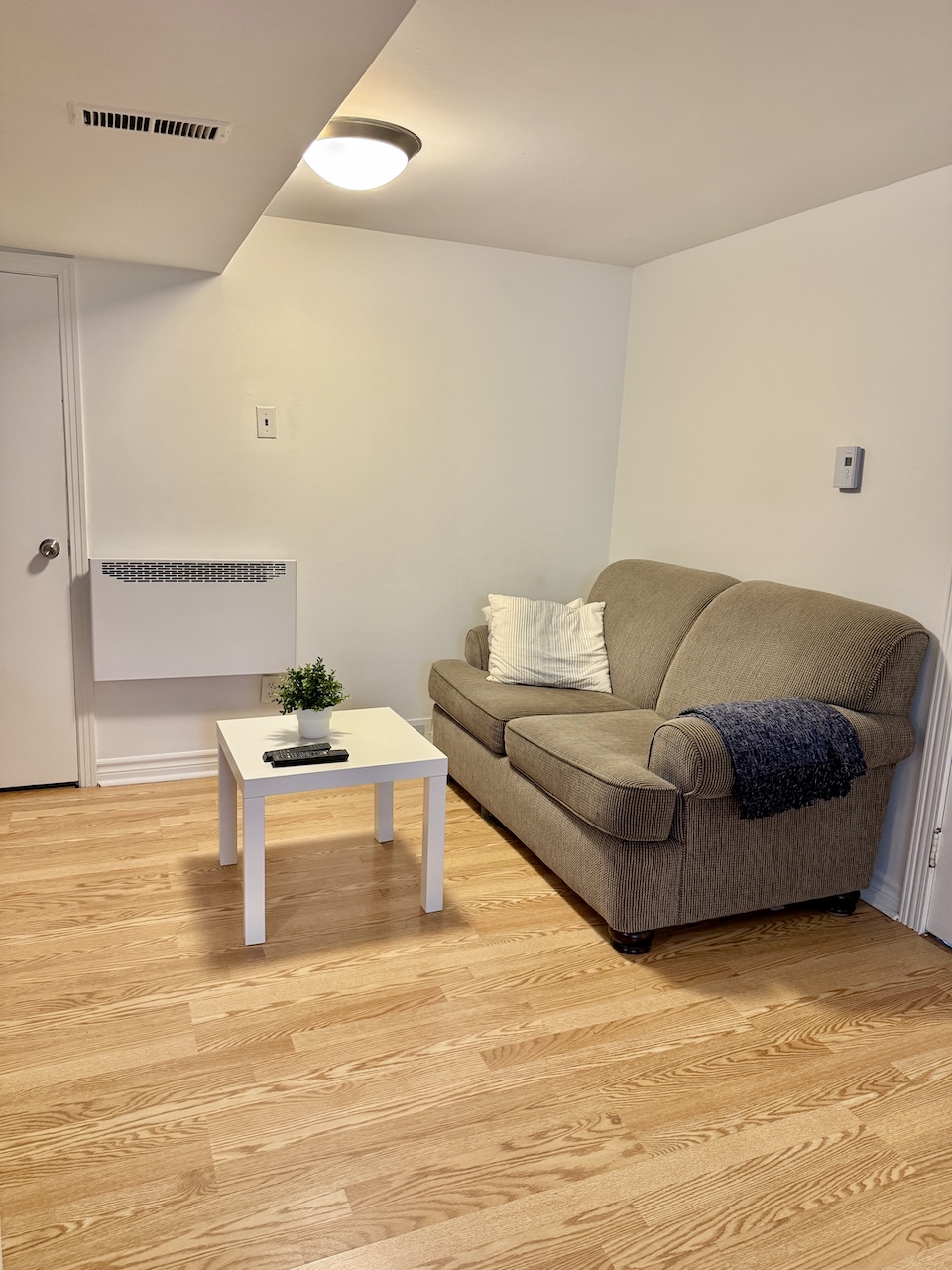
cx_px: 476
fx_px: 880
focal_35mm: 24
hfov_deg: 56.8
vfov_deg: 71.6
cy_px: 635
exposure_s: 1/60
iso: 200
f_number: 1.78
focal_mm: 6.76
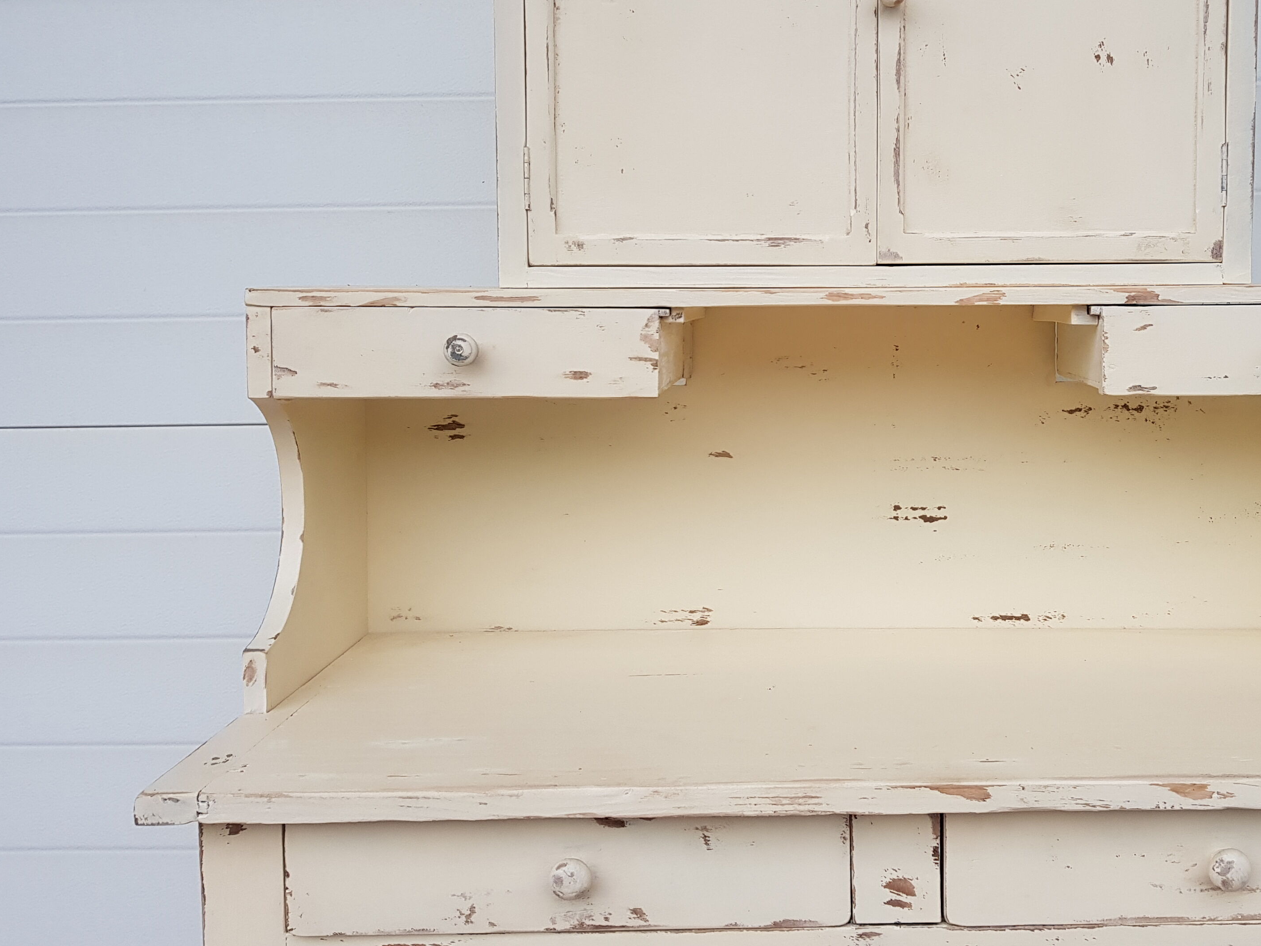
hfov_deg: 49.1
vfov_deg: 38.2
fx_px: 1348
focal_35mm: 37
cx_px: 857
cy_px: 316
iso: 80
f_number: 1.7
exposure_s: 1/100
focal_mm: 4.2
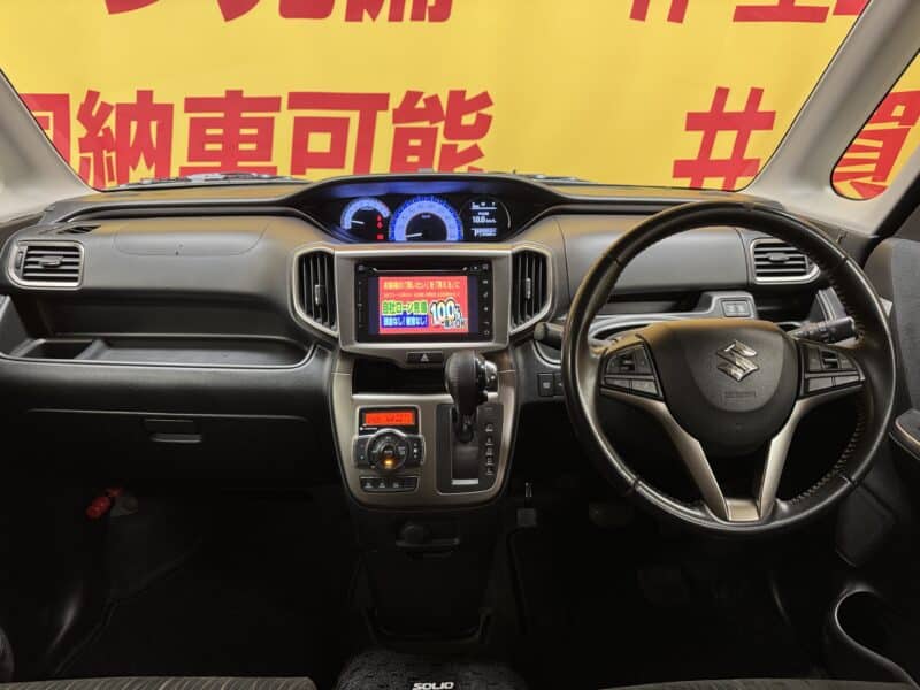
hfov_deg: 71.6
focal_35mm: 24
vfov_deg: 56.8
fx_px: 638
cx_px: 460
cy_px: 345
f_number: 1.78
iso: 200
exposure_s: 1/50
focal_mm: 6.76
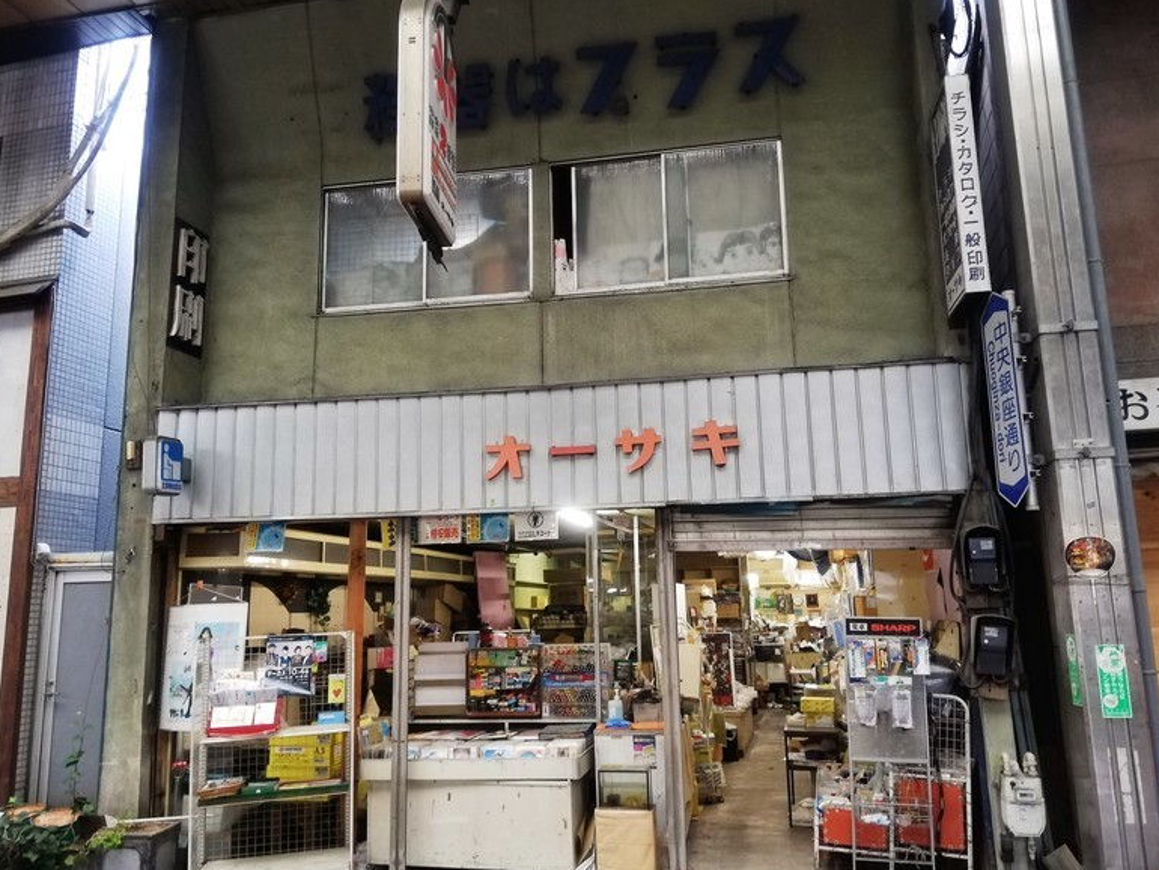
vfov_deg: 51.4
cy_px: 444
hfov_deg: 65.3
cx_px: 569
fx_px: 904
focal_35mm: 27
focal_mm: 3.81
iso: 400
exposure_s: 1/25
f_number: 2.2
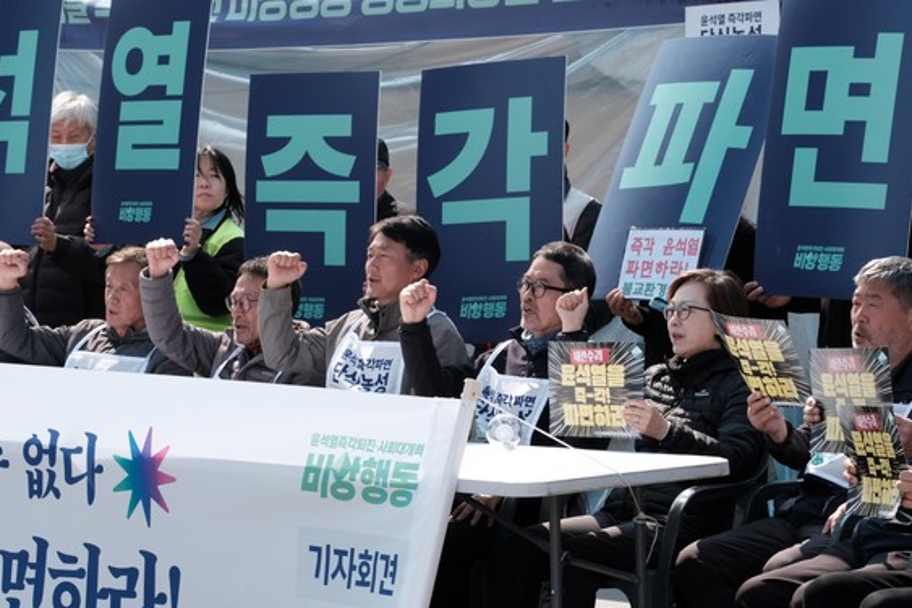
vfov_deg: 9.5
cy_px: 297
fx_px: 3647
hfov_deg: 14.3
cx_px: 441
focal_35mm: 144
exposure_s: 1/250
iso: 500
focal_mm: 90
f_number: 11
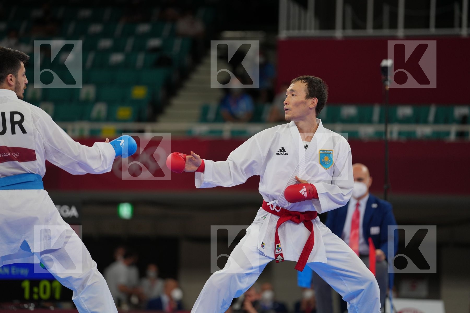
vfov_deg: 7.6
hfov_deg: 11.4
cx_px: 235
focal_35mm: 181
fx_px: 2363
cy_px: 156
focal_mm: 181
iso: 500
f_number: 2.8
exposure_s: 1/1000
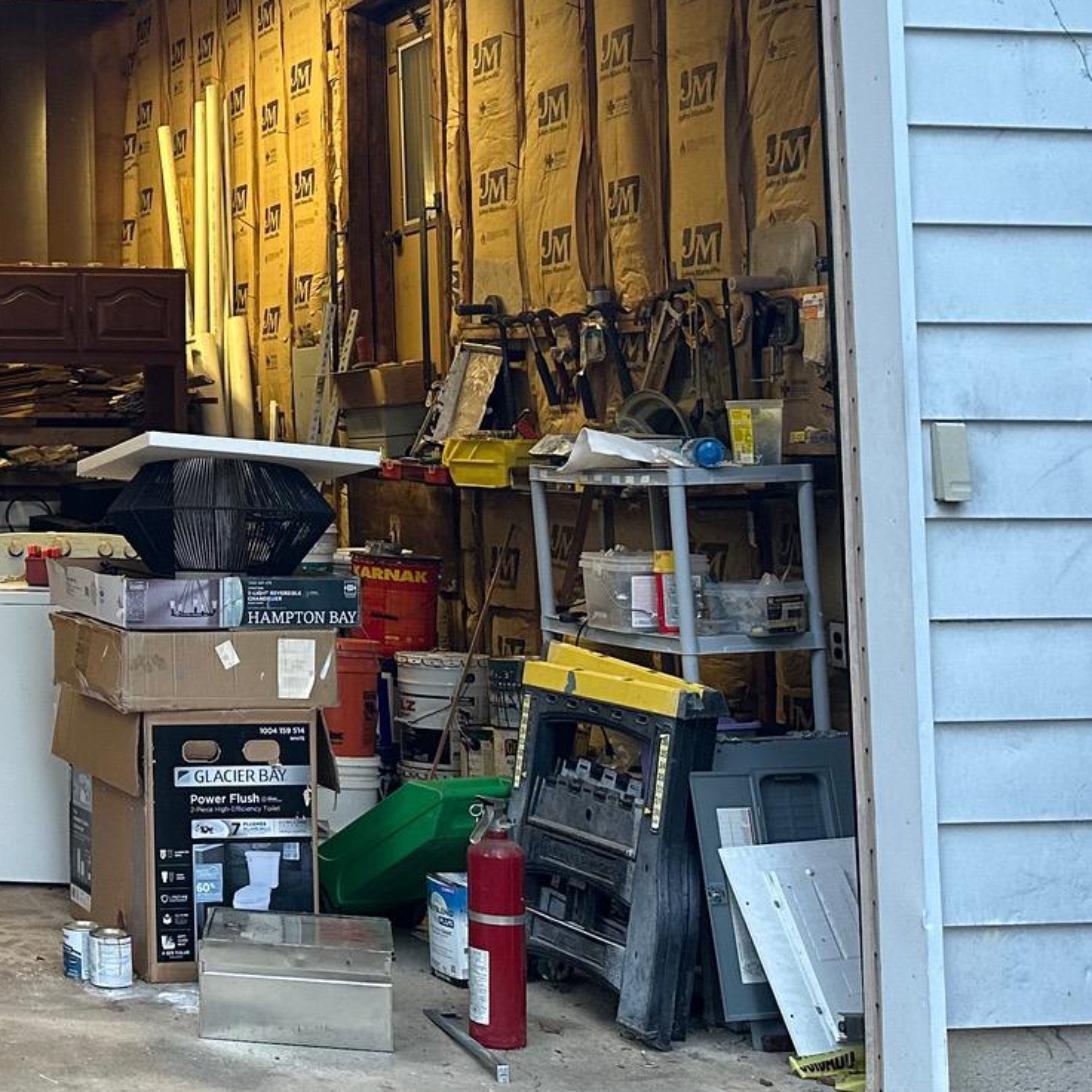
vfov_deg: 28.7
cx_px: -174
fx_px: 2106
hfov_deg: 26.3
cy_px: 301
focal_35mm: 59
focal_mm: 6.86
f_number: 1.78
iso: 160
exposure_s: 1/60
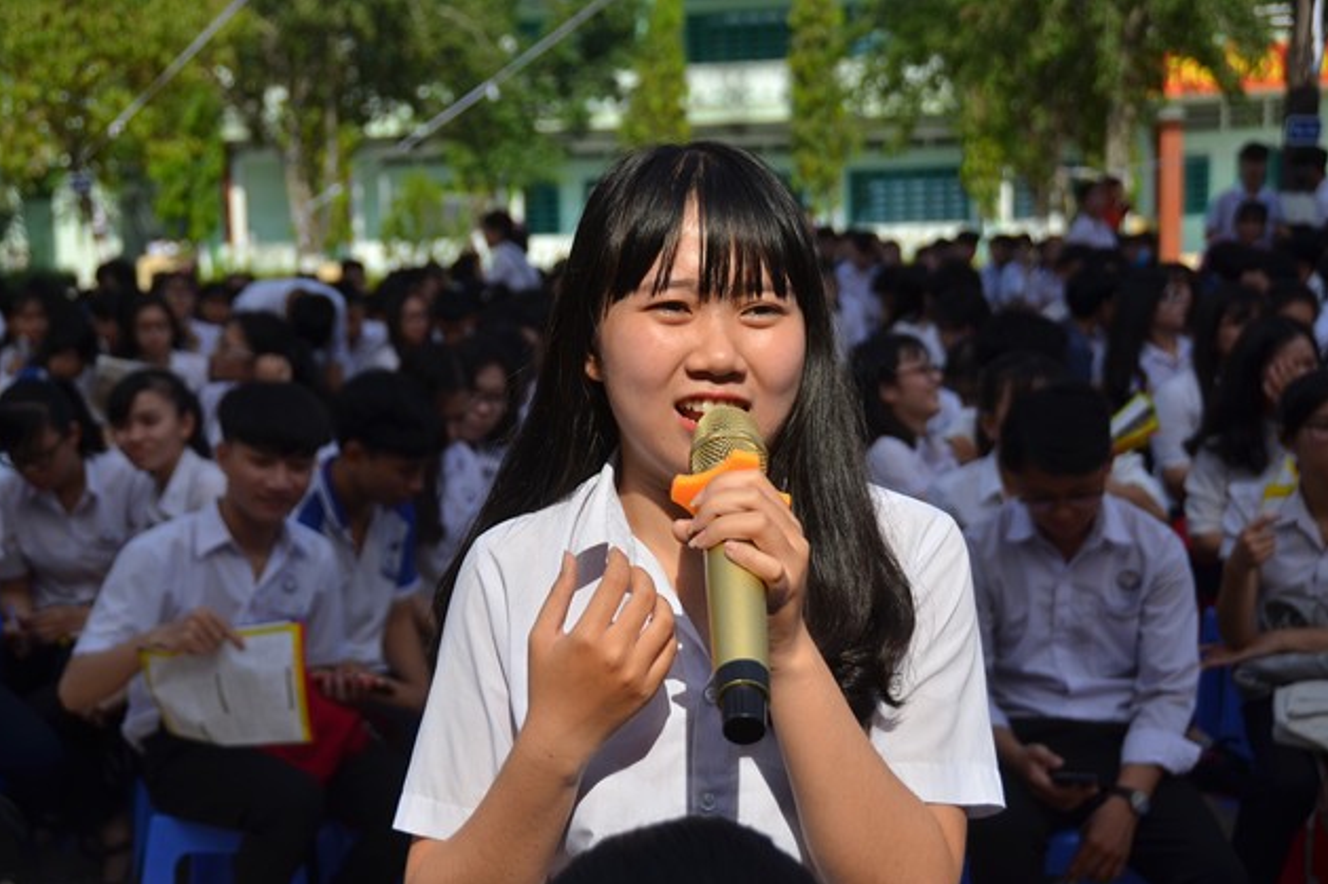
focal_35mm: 67
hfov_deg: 30.1
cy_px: 445
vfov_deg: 20.3
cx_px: 657
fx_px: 2471
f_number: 4.5
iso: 100
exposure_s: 1/1250
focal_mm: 44
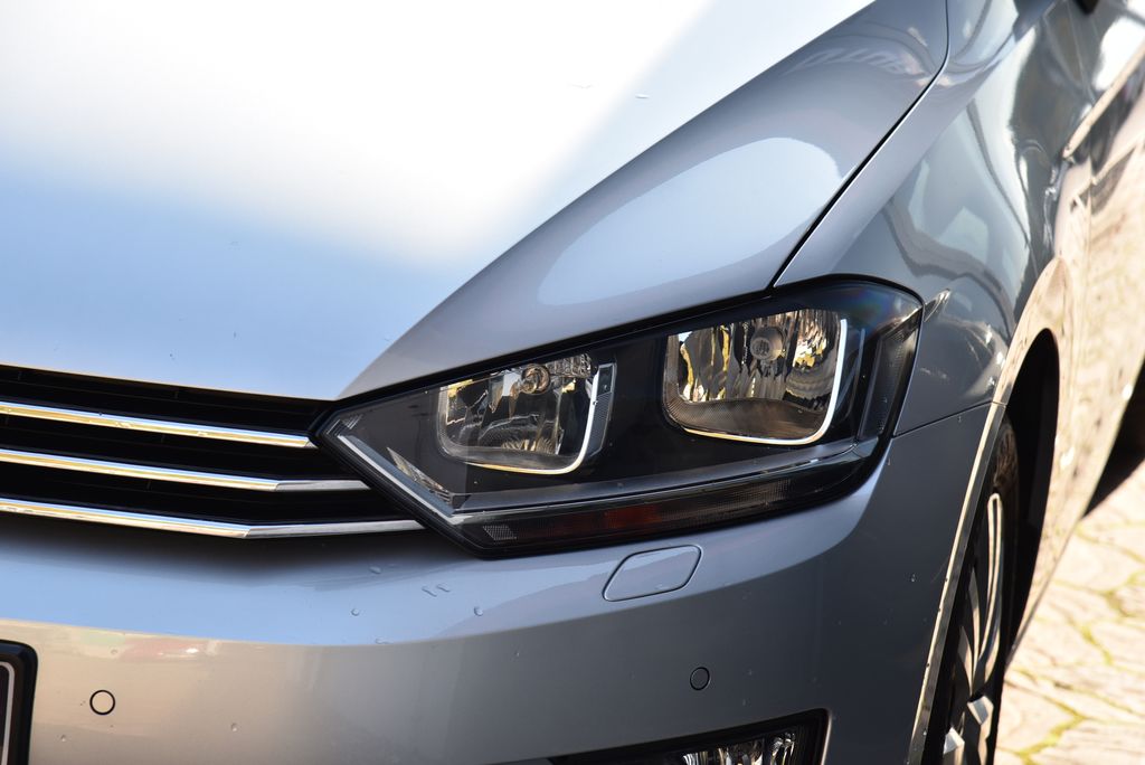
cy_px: 382
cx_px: 572
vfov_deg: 11.4
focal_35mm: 120
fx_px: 3819
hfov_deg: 17.1
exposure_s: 1/200
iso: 500
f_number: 7.1
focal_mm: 120
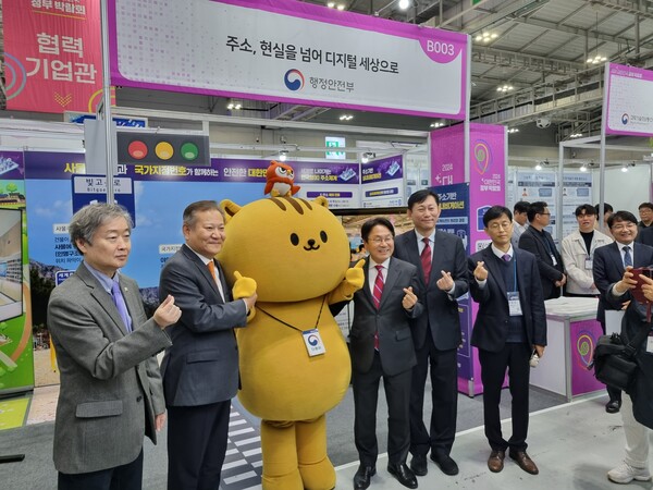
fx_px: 490
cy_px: 245
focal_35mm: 26
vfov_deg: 53.1
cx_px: 326
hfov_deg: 67.3
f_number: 1.8
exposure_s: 1/120
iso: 200
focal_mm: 5.4
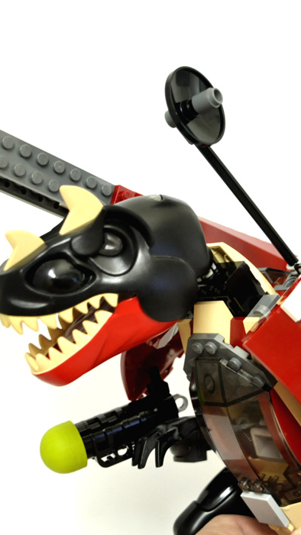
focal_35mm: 72
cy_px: 266
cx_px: 218
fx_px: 1022
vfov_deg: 29.4
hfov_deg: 16.7
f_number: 4.2
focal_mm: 30
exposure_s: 1/80
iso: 800
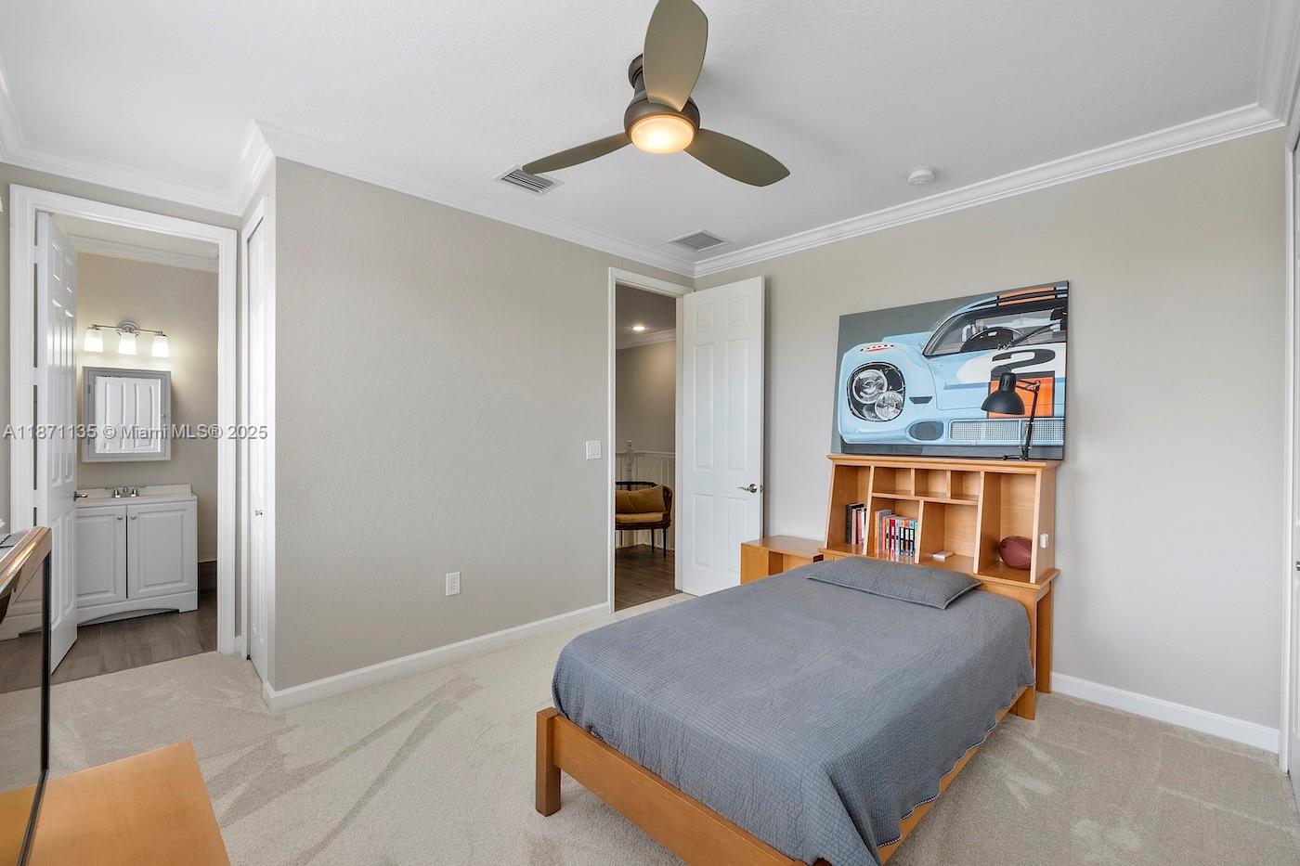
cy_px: 433
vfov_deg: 77.3
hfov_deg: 100.4
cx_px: 650
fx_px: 542
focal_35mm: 15
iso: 160
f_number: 11
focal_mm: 10
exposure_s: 1/13
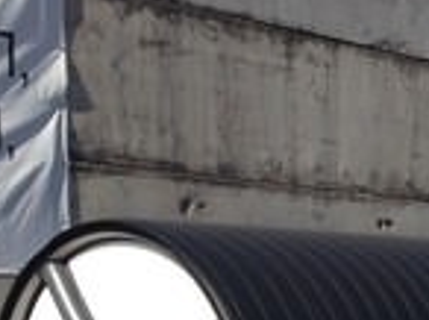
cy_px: 446
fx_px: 1683
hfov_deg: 12.7
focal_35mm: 136
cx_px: 864
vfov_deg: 10.6
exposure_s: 1/1506
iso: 50
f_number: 2.4
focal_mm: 4.12
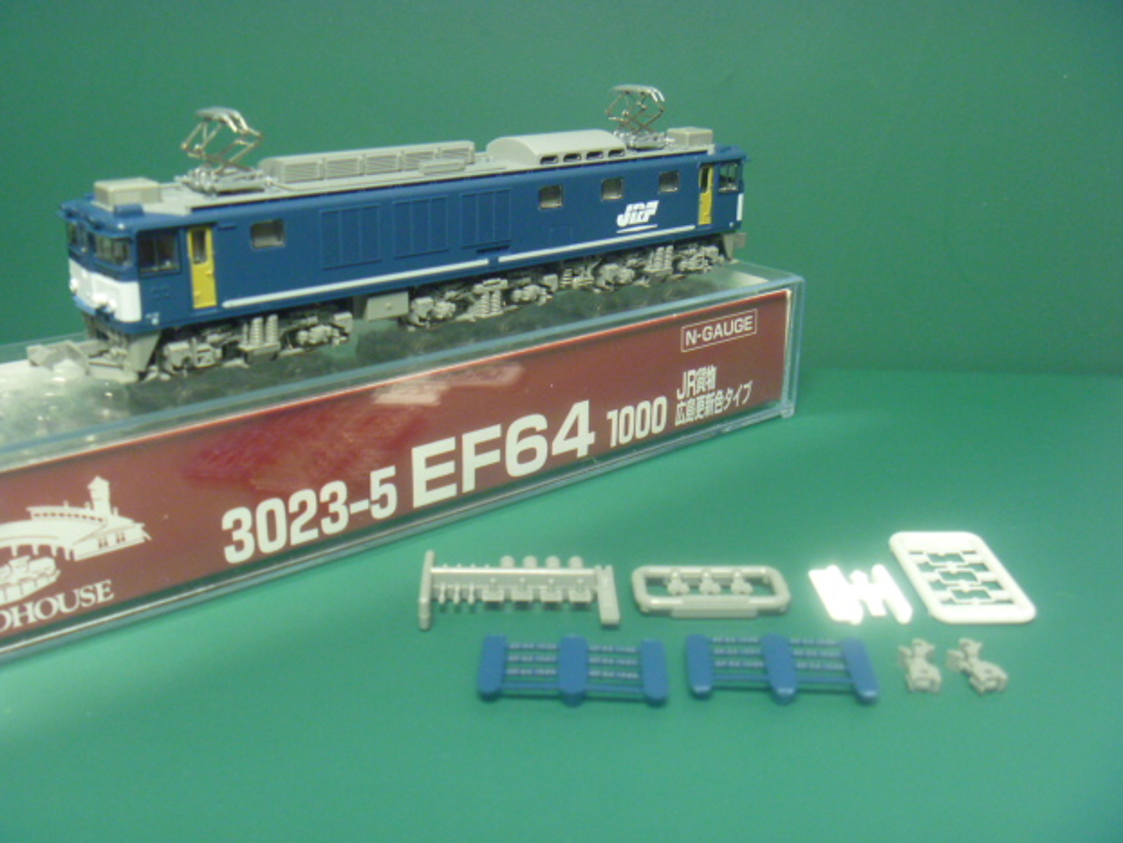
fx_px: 1168
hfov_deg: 51.3
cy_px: 426
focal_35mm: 36
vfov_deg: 39.7
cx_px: 547
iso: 400
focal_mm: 6.3
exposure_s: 1/15
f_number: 3.5
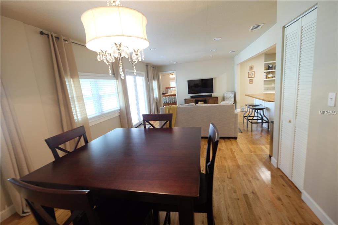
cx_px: 169
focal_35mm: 15
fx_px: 141
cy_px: 112
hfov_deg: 100.4
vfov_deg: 77.3
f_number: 4
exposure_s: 1/10
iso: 800
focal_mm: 10
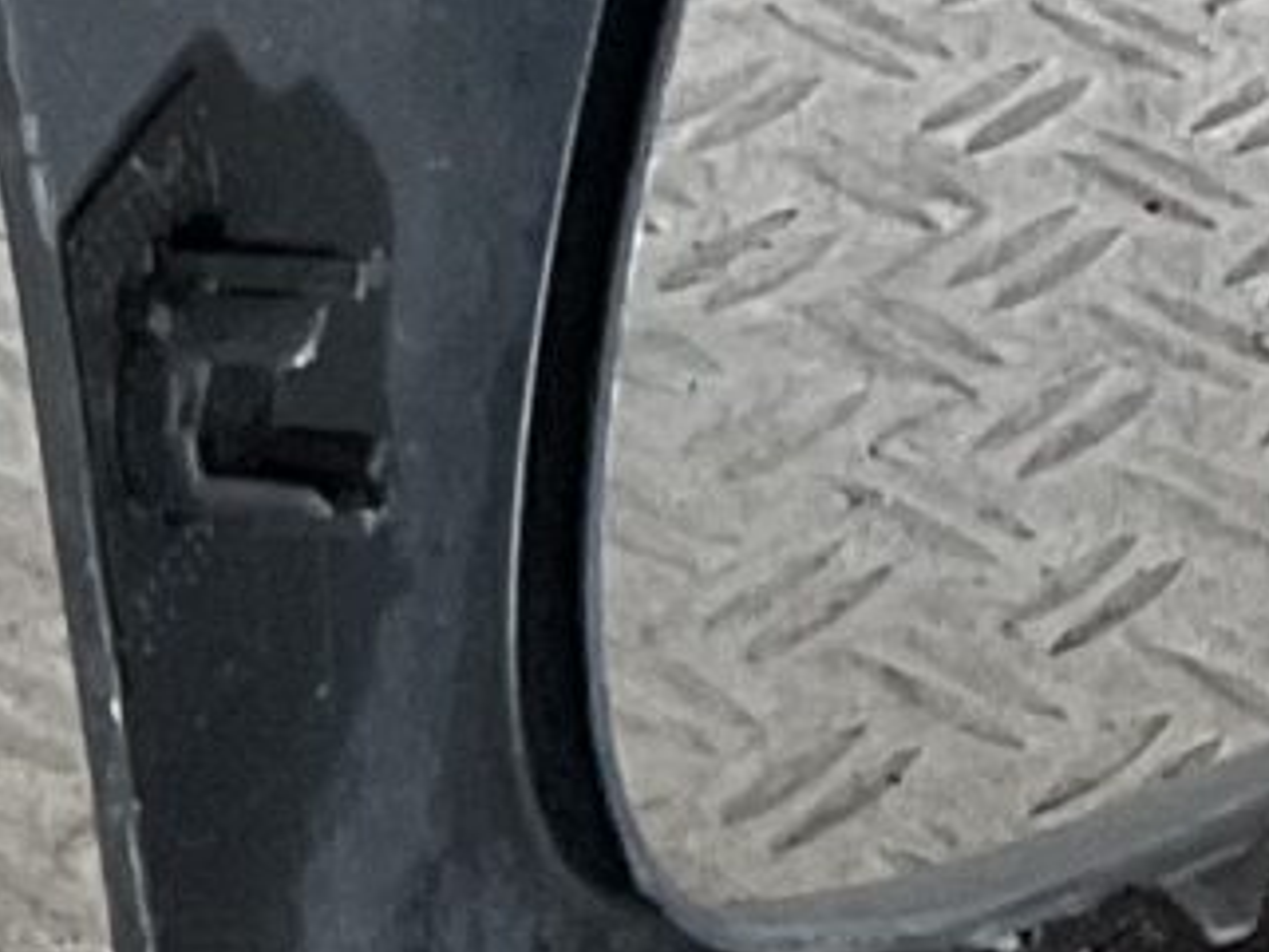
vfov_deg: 6.3
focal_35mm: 231
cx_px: 3028
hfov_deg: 7.9
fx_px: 8471
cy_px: -675
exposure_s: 1/100
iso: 64
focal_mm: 3
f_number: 1.8
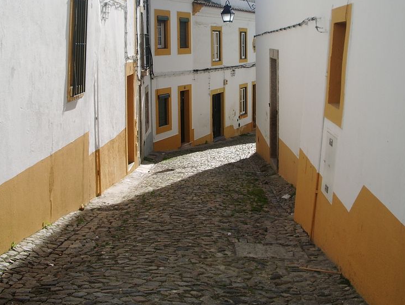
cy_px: 93
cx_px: 199
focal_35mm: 49
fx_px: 574
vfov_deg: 29.4
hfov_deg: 38.9
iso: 50
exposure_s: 1/400
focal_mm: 5.8
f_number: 4.3
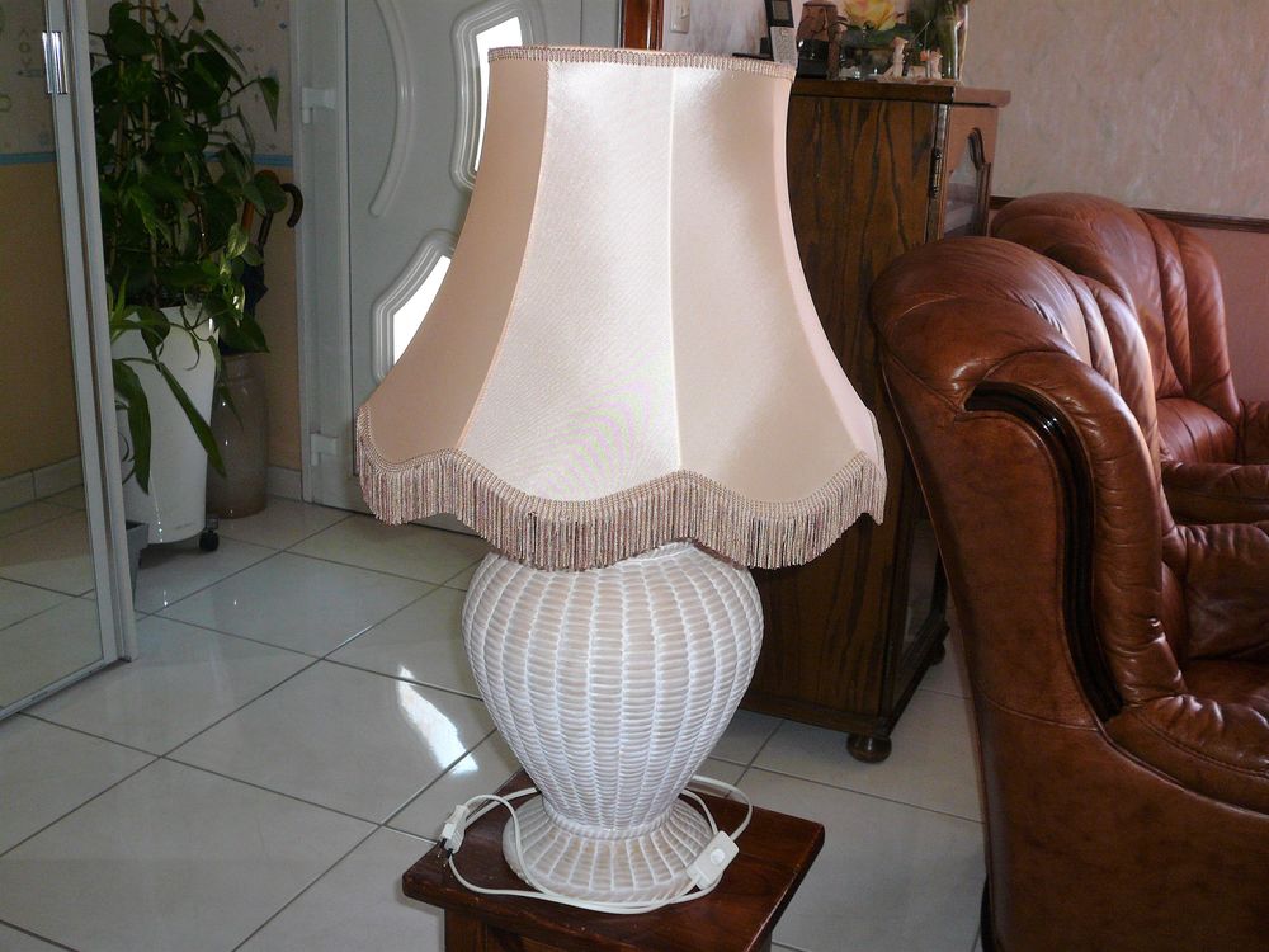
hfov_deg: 52.6
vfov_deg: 40.7
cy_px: 476
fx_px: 1283
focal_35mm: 35
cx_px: 634
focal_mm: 5.7
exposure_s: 1/30
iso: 100
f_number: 3
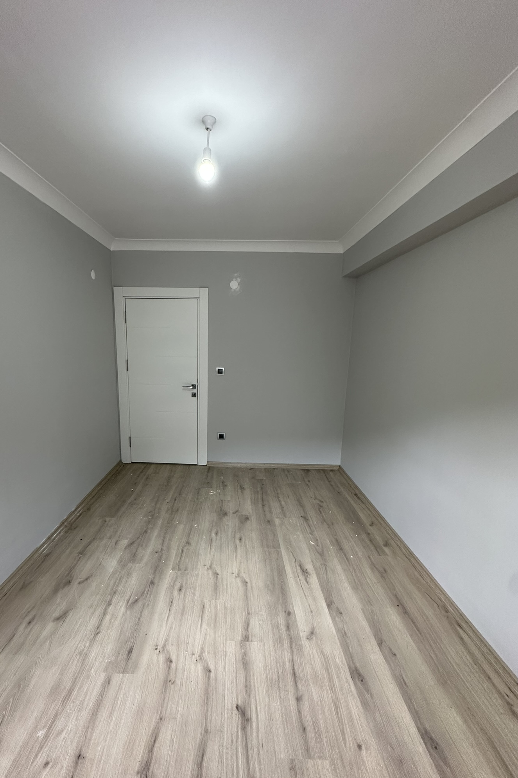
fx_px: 324
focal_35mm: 15
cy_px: 395
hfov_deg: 76.9
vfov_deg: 100.4
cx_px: 225
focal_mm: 2.22
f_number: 2.2
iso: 200
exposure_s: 1/100
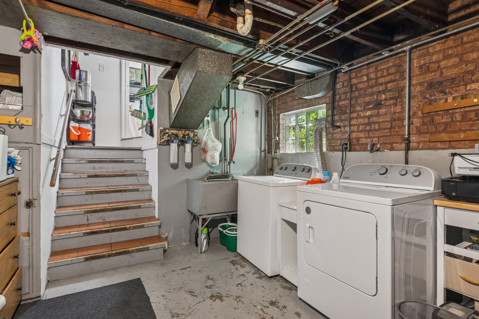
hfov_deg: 90.0
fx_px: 239
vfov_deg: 67.4
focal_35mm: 18
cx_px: 240
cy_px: 160
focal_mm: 12
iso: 250
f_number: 8
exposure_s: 1/13
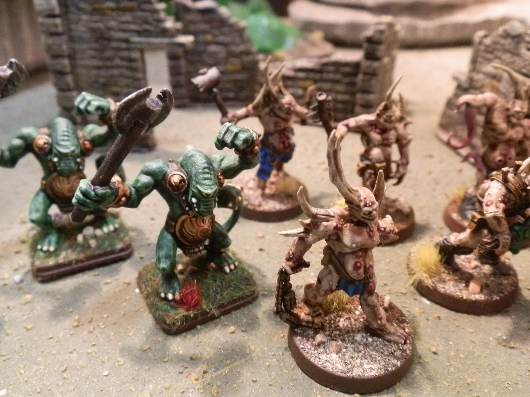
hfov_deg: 63.4
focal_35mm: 28
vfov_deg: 49.7
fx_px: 429
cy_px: 198
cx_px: 265
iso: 400
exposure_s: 1/40
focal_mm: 5
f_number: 3.1
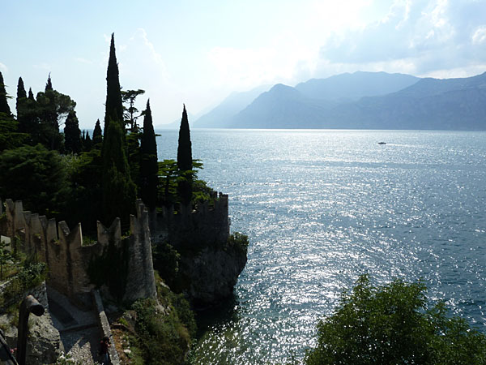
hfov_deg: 69.4
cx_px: 243
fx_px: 351
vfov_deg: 54.9
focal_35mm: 25
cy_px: 182
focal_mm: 4.1
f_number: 5.6
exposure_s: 1/400
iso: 80
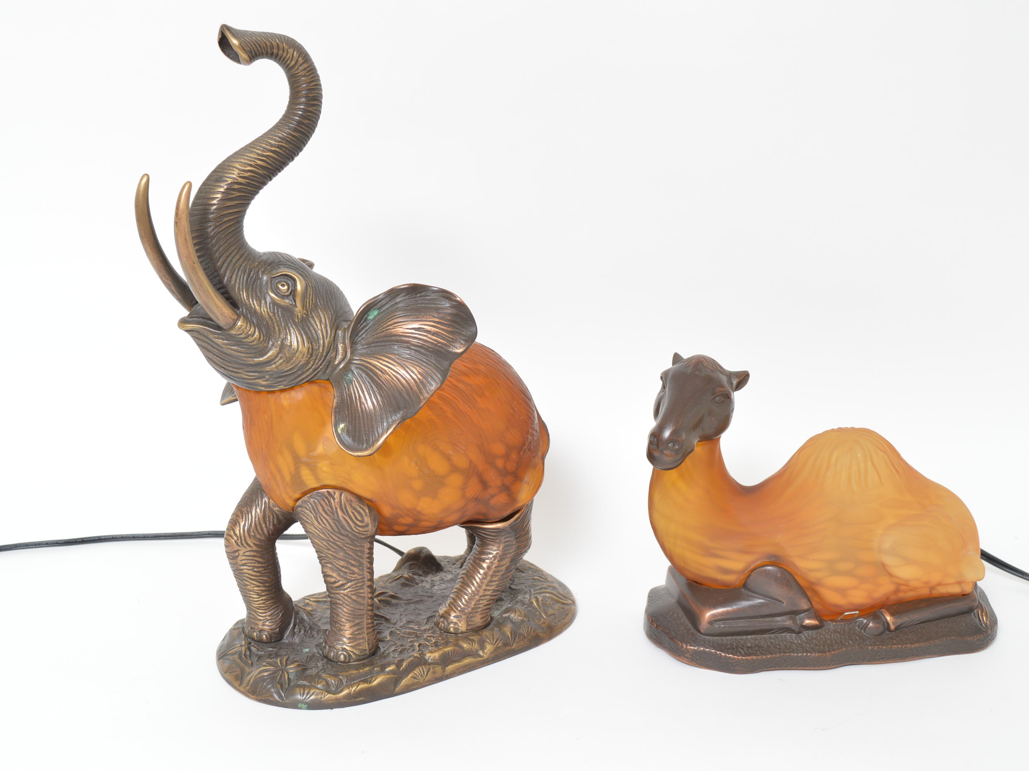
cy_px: 386
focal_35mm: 51
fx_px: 1502
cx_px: 482
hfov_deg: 37.8
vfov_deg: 28.8
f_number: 8
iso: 400
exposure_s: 1/80
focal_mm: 31
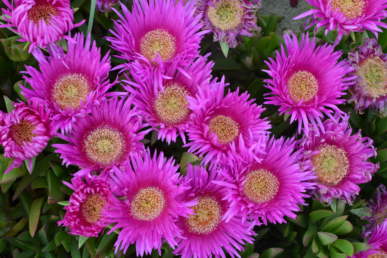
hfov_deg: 37.9
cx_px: 194
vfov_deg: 25.8
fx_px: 564
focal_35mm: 52
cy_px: 129
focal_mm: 35
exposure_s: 1/125
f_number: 8
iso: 320
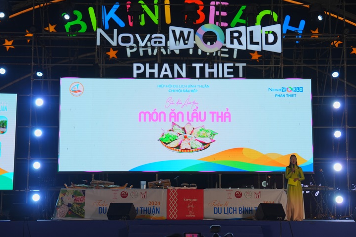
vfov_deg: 17.5
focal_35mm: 78
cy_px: 110
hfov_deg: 26.0
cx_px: 181
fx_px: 771
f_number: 6.3
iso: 400
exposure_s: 1/200
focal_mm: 70
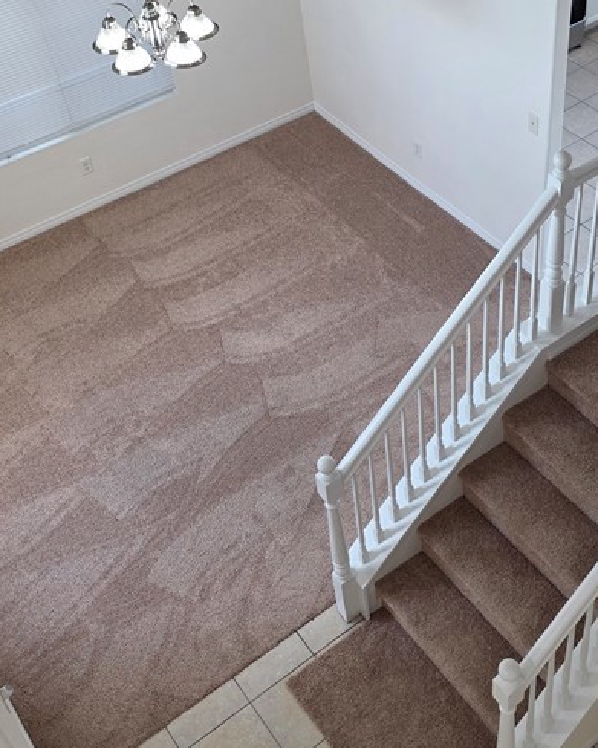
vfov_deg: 39.2
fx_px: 1040
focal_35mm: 47
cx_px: 410
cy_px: 266
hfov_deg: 31.8
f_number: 1.7
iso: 80
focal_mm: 6.3
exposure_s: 1/120
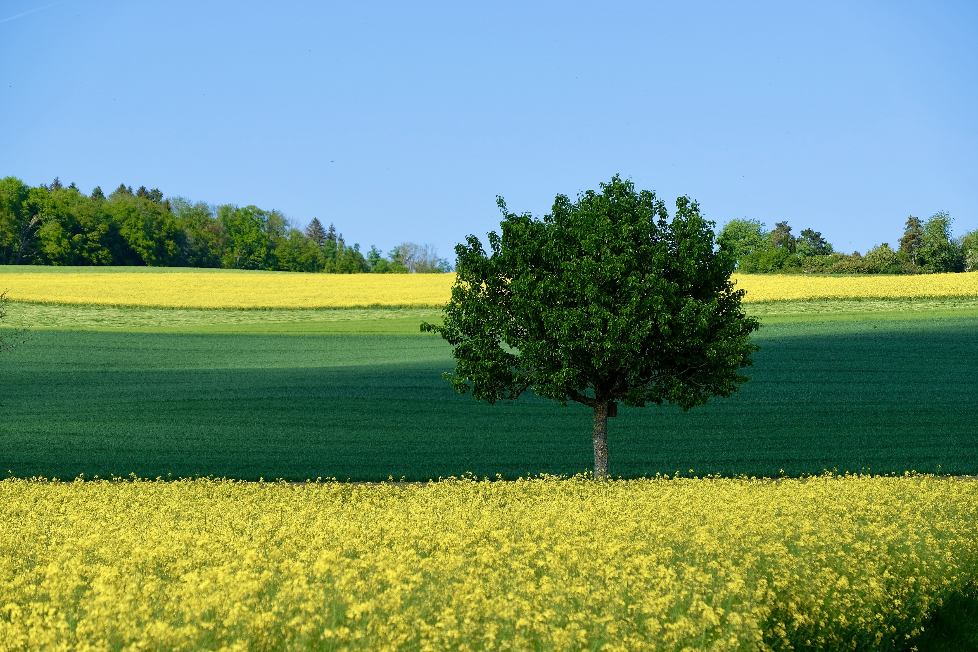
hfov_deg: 18.3
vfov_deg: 12.2
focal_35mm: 112
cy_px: 326
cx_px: 489
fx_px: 3042
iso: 200
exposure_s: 1/480
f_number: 5.6
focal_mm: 74.4
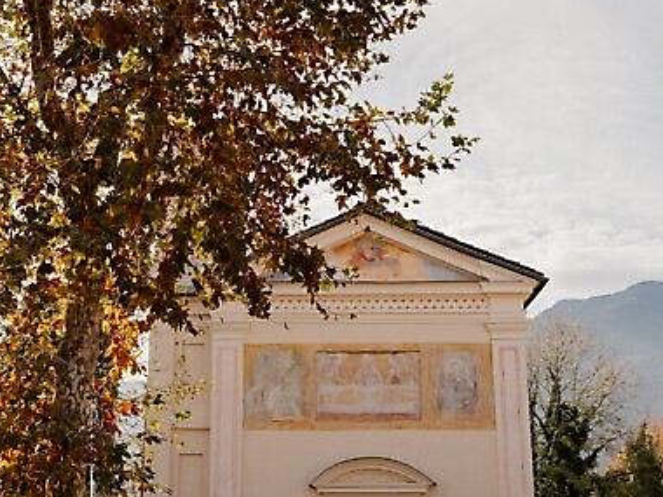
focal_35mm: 57
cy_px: 242
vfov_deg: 25.7
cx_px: 291
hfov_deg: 33.7
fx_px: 1092
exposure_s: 1/1250
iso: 100
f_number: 3.2
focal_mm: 50
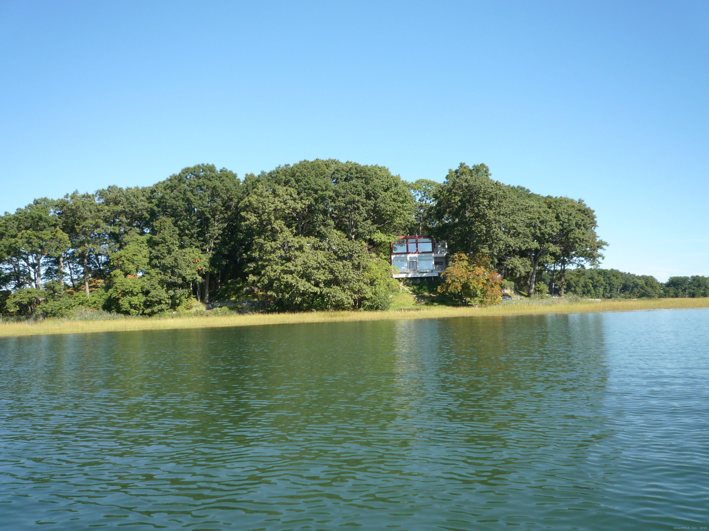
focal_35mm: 25
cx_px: 354
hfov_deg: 69.4
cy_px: 266
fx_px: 512
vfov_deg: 54.9
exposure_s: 1/500
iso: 100
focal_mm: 4.4
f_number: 3.2
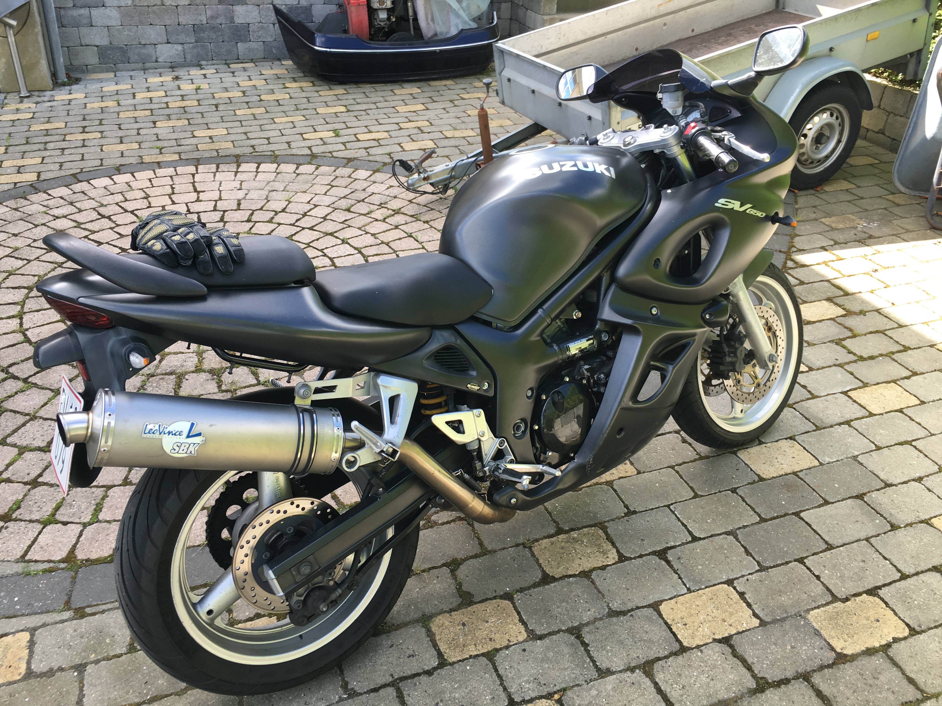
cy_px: 353
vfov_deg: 48.2
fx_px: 789
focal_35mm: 29
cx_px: 471
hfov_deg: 61.7
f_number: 2.2
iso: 25
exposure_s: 1/159
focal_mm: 4.15
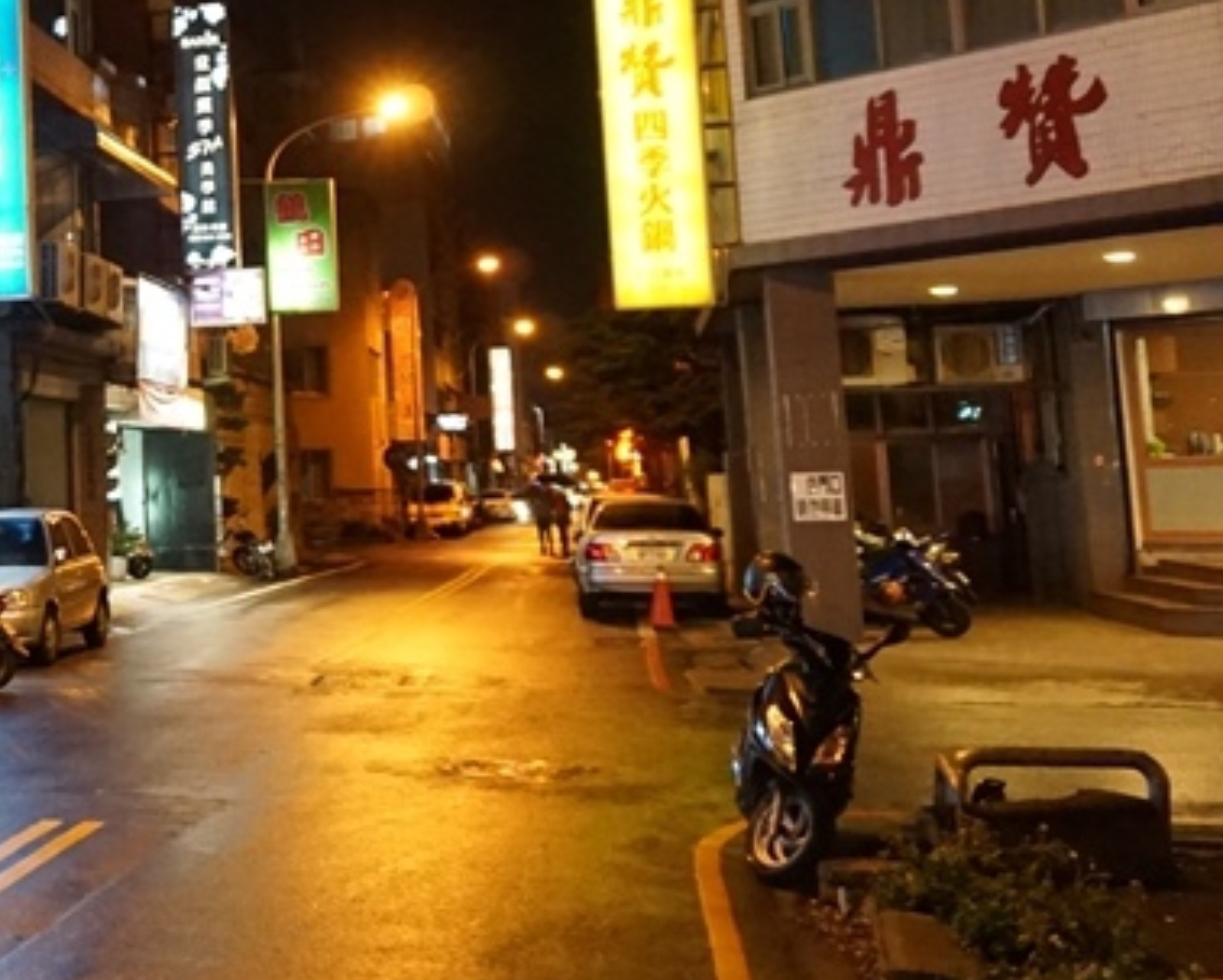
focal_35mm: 61
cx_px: -311
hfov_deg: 26.8
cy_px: 209
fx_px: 2210
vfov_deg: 24.6
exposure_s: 1/60
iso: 3200
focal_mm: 16
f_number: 3.5
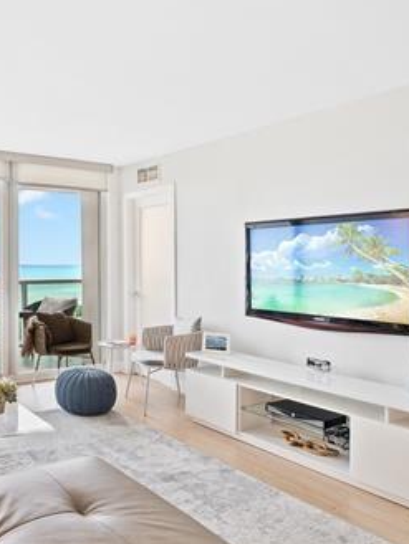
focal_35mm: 28
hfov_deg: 45.4
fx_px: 441
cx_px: 45
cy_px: 305
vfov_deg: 63.2
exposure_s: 1/15
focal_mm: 15
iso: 200
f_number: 8
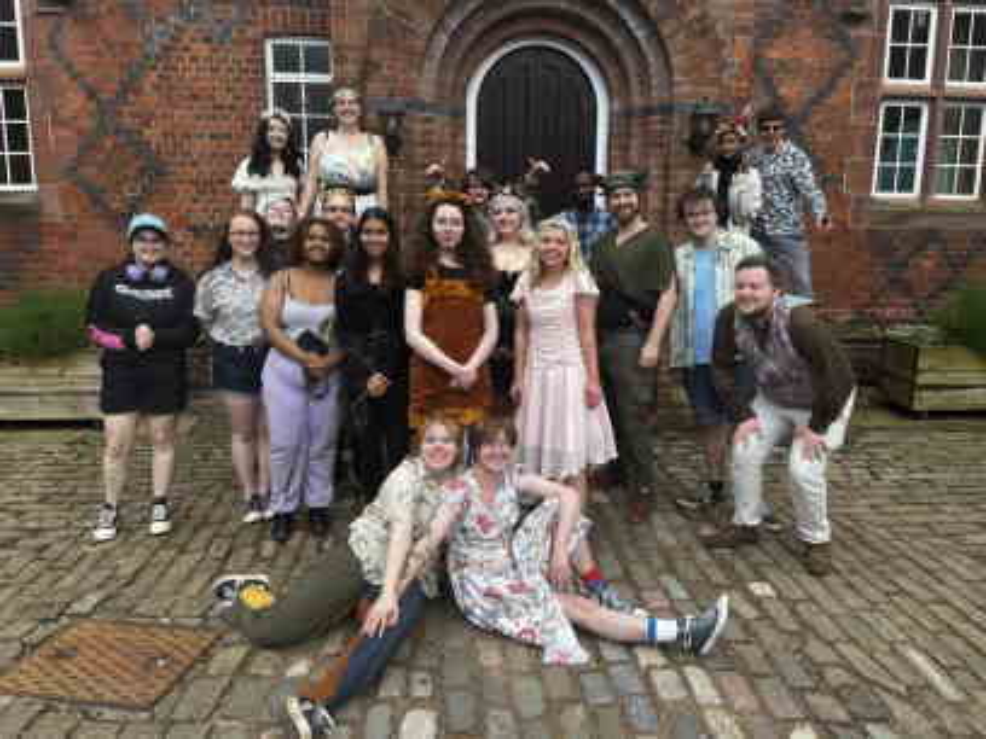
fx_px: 741
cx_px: 493
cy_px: 370
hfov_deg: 67.3
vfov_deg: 53.1
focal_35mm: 26
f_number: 1.6
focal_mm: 5.1
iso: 50
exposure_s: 1/510
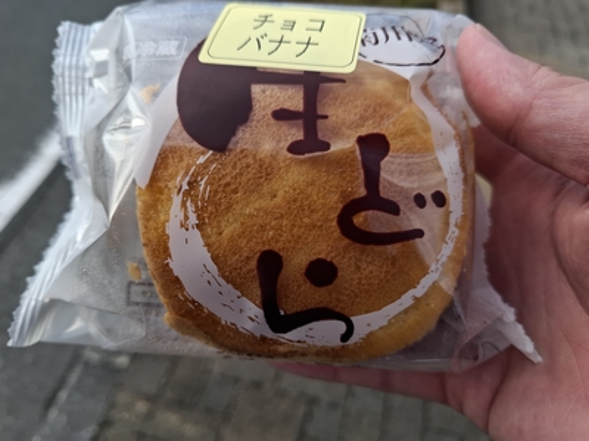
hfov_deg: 73.9
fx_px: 391
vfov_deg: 58.9
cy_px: 220
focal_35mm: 23
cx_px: 294
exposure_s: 1/507
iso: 50
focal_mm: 5.54
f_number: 1.8
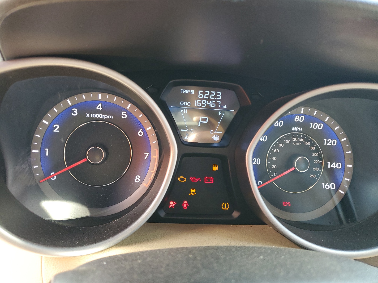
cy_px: 142
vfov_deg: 53.1
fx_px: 284
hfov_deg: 67.3
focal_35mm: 26
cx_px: 189
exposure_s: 1/60.2
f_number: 1.5
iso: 164
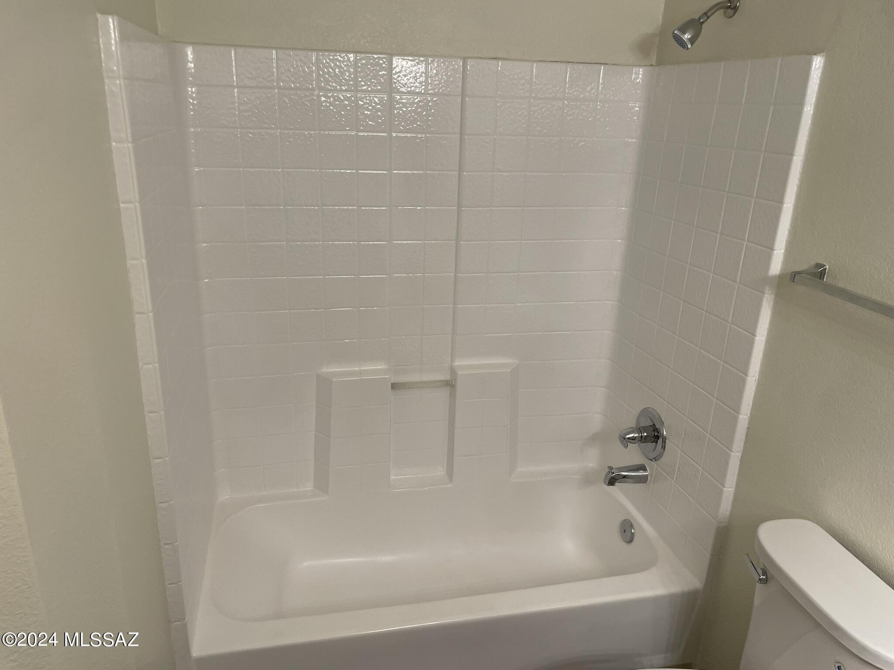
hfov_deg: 67.3
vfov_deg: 53.1
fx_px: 671
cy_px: 335
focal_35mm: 26
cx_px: 447
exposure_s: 1/60
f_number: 1.6
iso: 80
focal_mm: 4.2
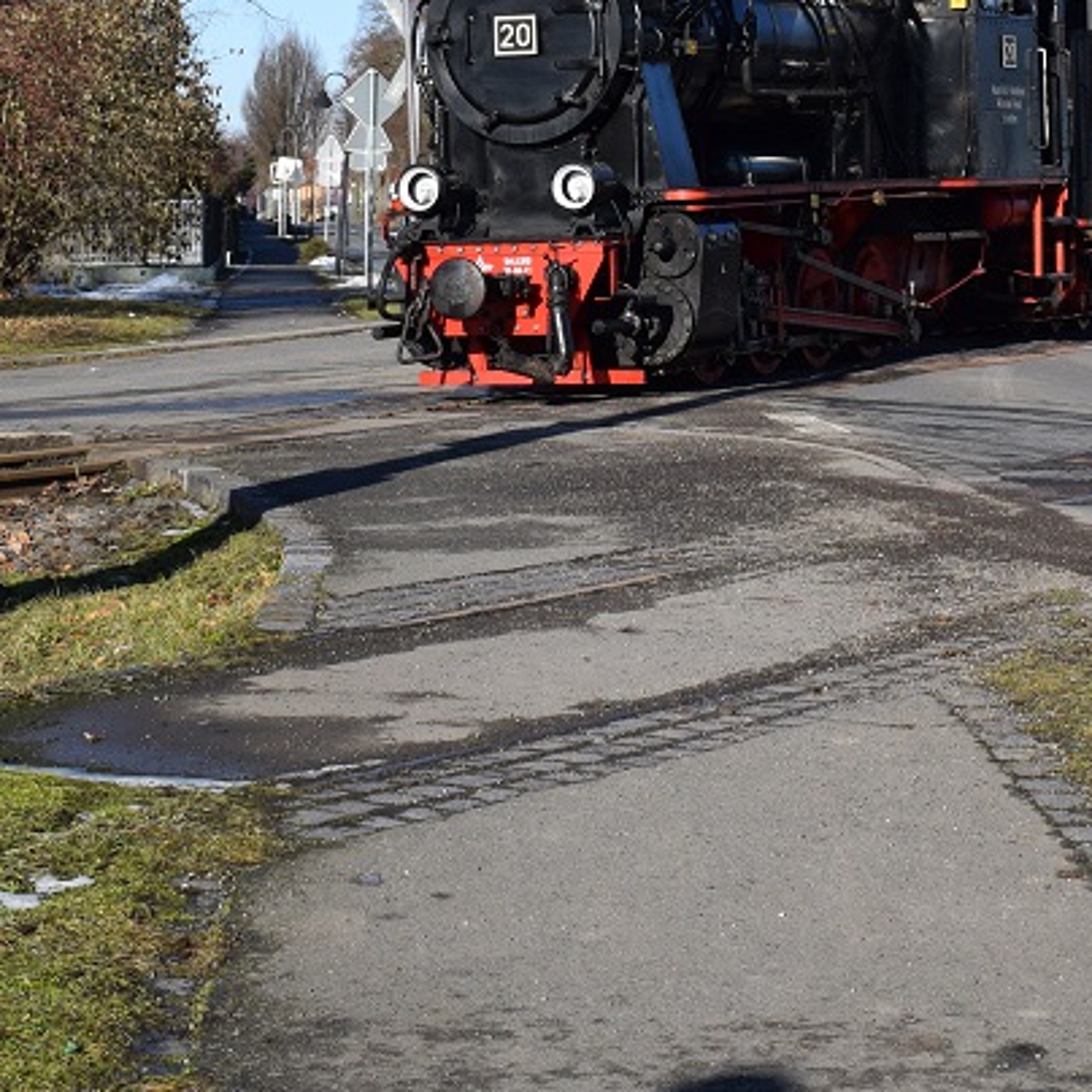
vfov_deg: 16.8
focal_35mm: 102
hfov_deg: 16.9
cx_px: 787
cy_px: 151
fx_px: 3650
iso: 400
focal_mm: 27
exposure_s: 1/1600
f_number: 6.3
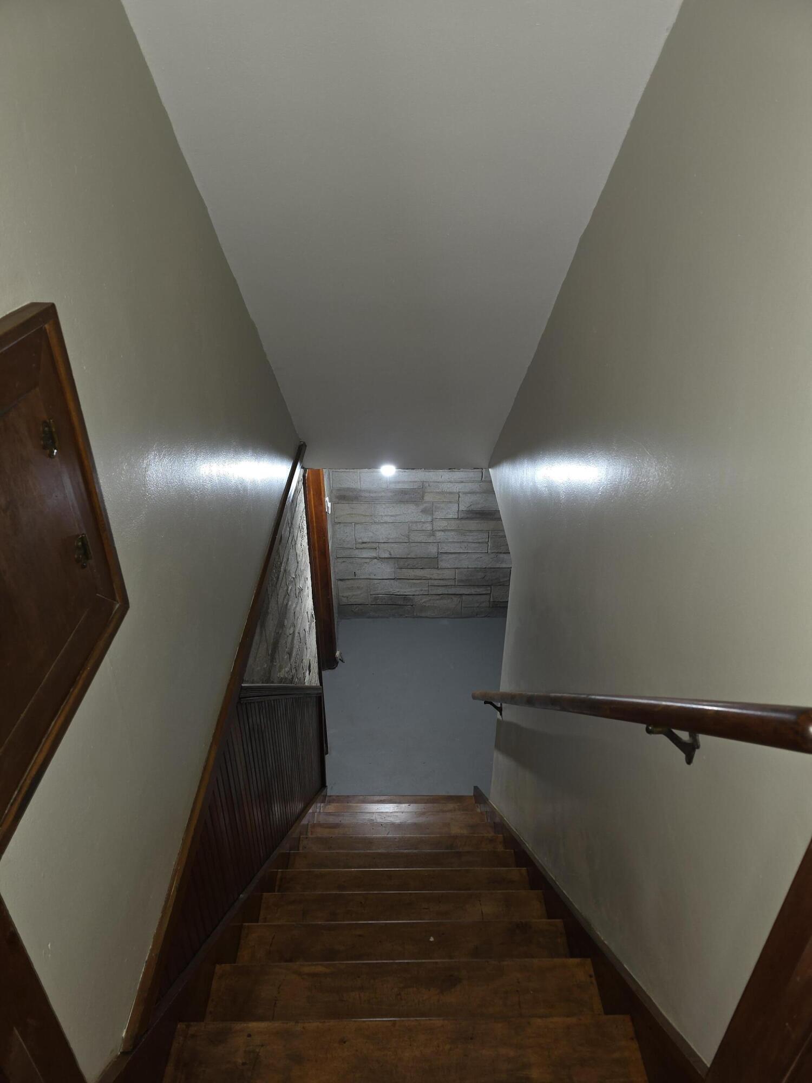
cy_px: 542
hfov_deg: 58.9
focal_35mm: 23
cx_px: 406
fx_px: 719
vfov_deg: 73.9
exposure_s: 1/30
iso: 100
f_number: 1.7
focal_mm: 6.3
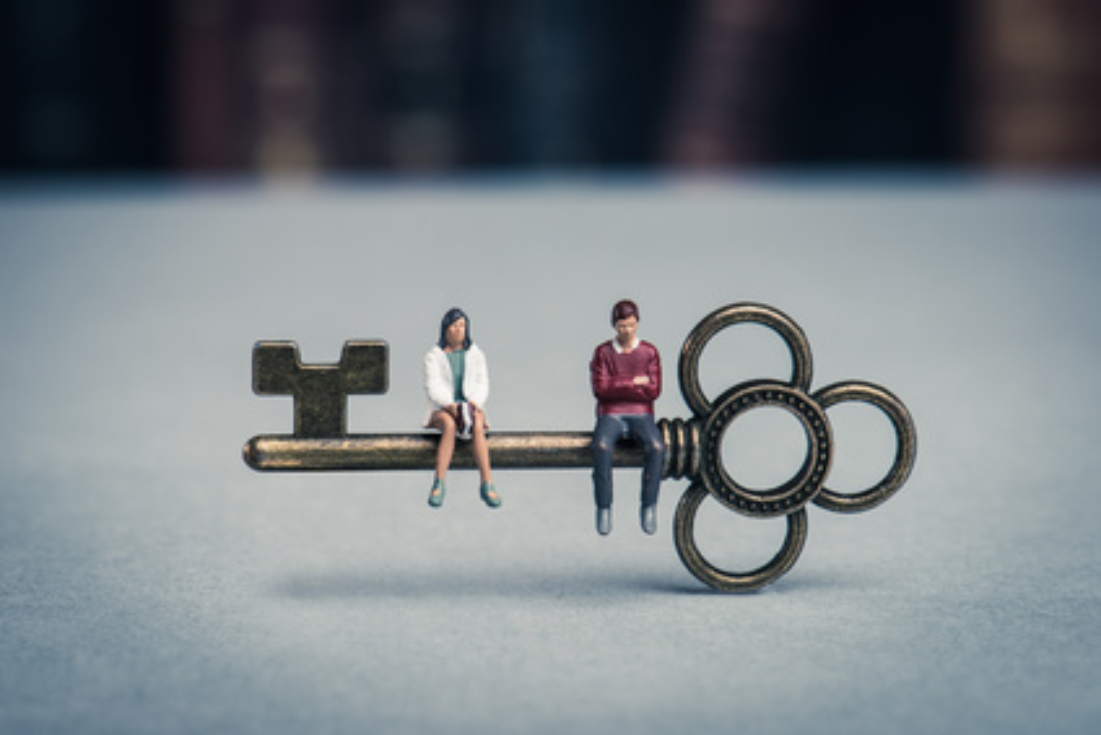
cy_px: 368
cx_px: 550
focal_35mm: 105
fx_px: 3212
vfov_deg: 13.1
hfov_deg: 19.4
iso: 100
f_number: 19
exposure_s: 1/125
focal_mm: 105
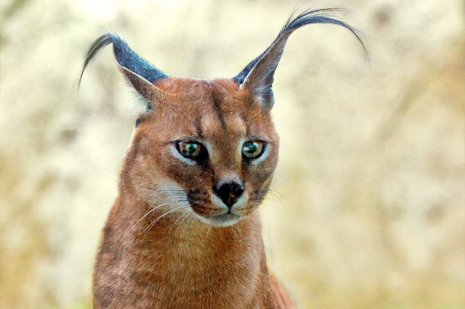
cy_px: 154
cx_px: 232
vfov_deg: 6.1
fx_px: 2903
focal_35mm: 225
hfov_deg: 9.2
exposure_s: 1/400
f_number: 5
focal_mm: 150
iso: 3200
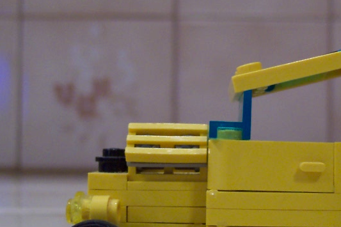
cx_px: 249
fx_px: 729
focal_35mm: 77
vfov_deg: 17.7
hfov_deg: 26.0
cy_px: 136
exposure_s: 1/30
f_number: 2.8
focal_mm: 8
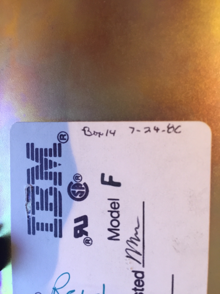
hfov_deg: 48.2
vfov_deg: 61.7
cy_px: 147
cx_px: 110
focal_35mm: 29
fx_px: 246
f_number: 2.2
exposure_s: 1/8
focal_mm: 4.15
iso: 125
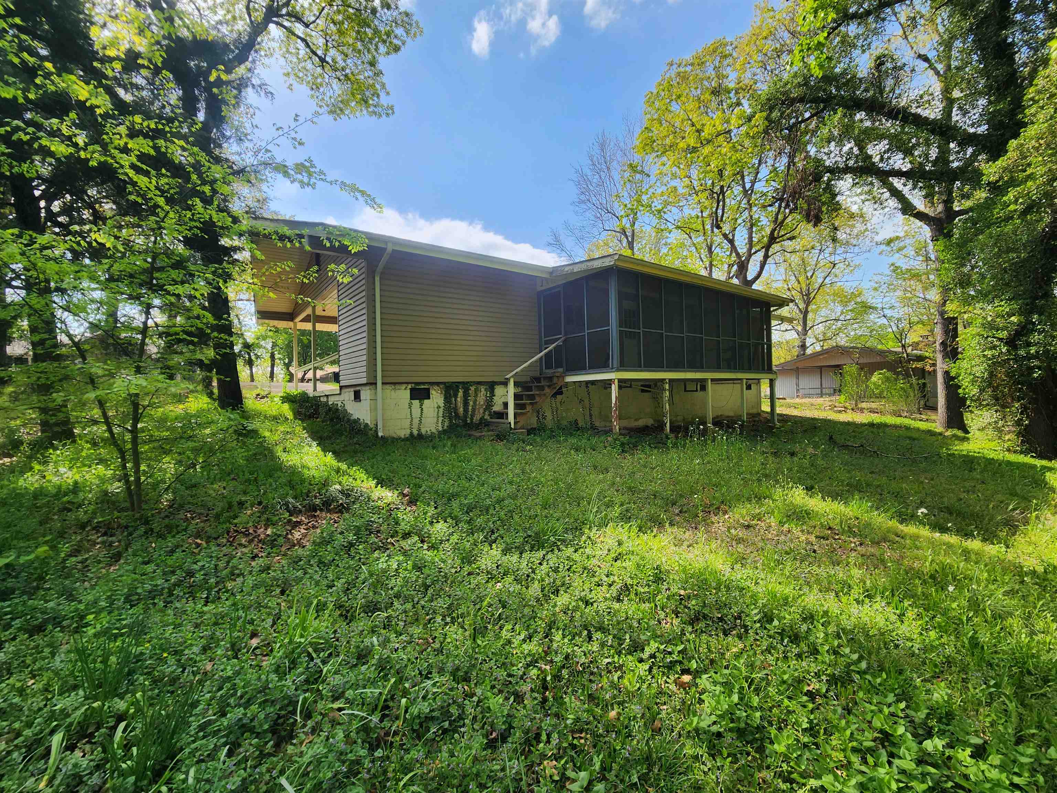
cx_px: 528
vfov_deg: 89.9
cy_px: 396
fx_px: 397
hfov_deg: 106.2
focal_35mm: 13
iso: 50
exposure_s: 1/950
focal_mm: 2.2
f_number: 2.2
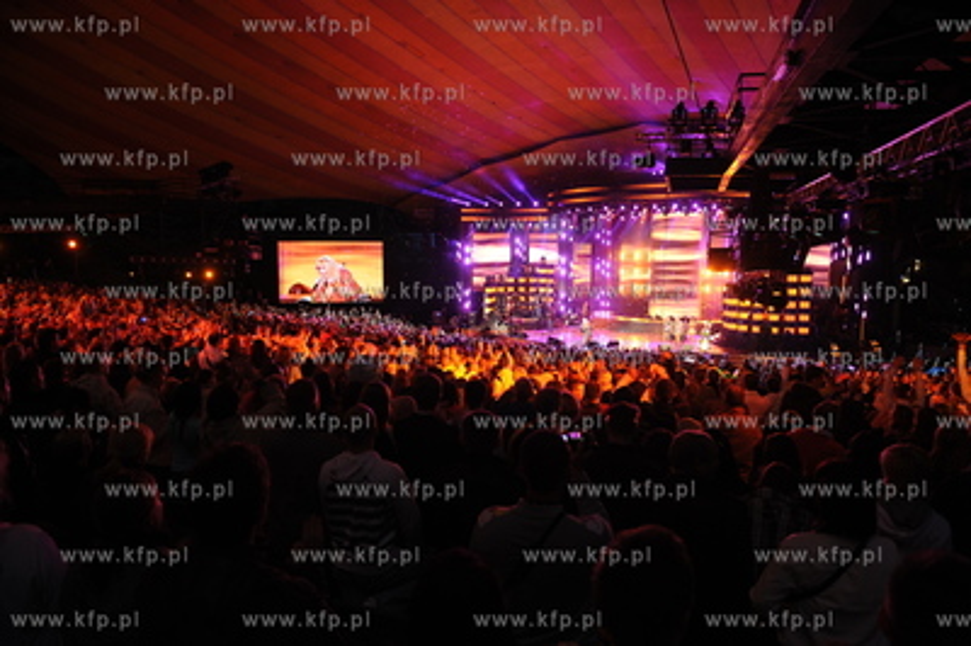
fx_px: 647
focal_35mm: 24
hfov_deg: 73.8
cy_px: 323
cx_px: 486
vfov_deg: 53.1
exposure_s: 1/20
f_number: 4
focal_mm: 24
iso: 800
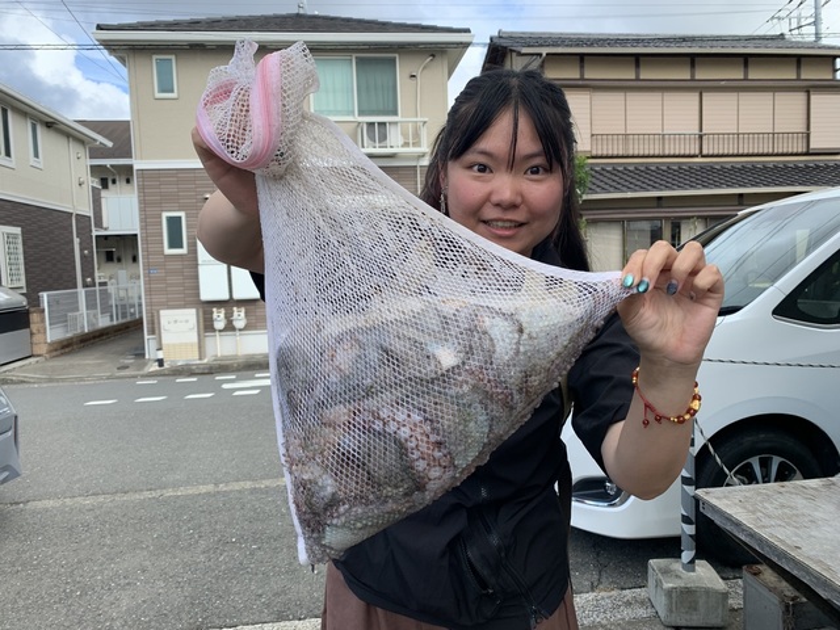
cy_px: 315
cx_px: 420
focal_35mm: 26
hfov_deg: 67.3
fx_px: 631
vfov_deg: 53.1
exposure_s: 1/651
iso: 25
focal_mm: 4.25
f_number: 1.8
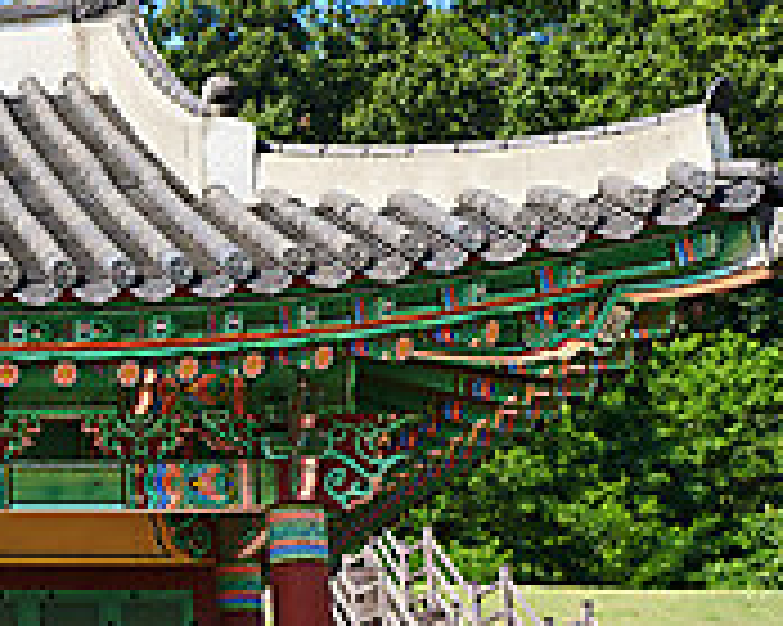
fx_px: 2849
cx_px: -358
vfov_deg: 12.5
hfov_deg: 14.7
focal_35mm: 123
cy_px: 297
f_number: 4
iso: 200
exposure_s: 1/1250
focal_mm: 38
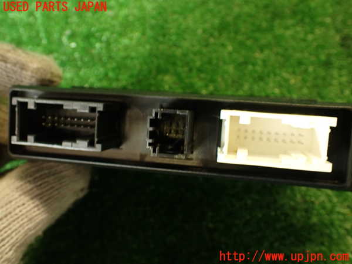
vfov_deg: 44.2
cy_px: 132
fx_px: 325
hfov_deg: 56.8
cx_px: 176
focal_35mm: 32
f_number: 2.4
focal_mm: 5.79
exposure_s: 1/30
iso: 250
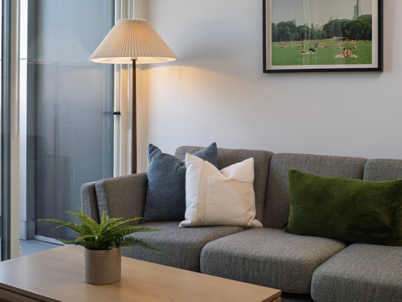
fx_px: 581
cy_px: 151
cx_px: 201
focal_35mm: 50
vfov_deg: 29.1
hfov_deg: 38.2
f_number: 11
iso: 800
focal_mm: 25
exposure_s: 1/100
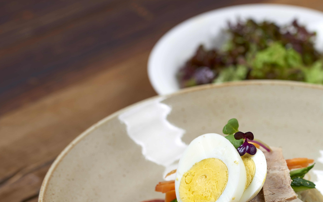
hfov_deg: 13.5
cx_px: 268
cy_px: 165
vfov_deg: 8.5
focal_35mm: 154
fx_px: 1356
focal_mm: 90
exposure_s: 1/160
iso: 125
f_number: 5
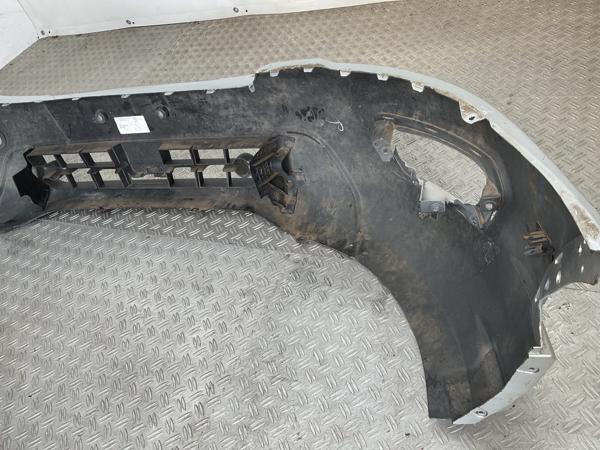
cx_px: 311
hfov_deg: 58.3
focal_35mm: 31
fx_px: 537
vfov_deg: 45.4
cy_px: 219
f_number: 1.8
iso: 16
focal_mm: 3
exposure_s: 1/117
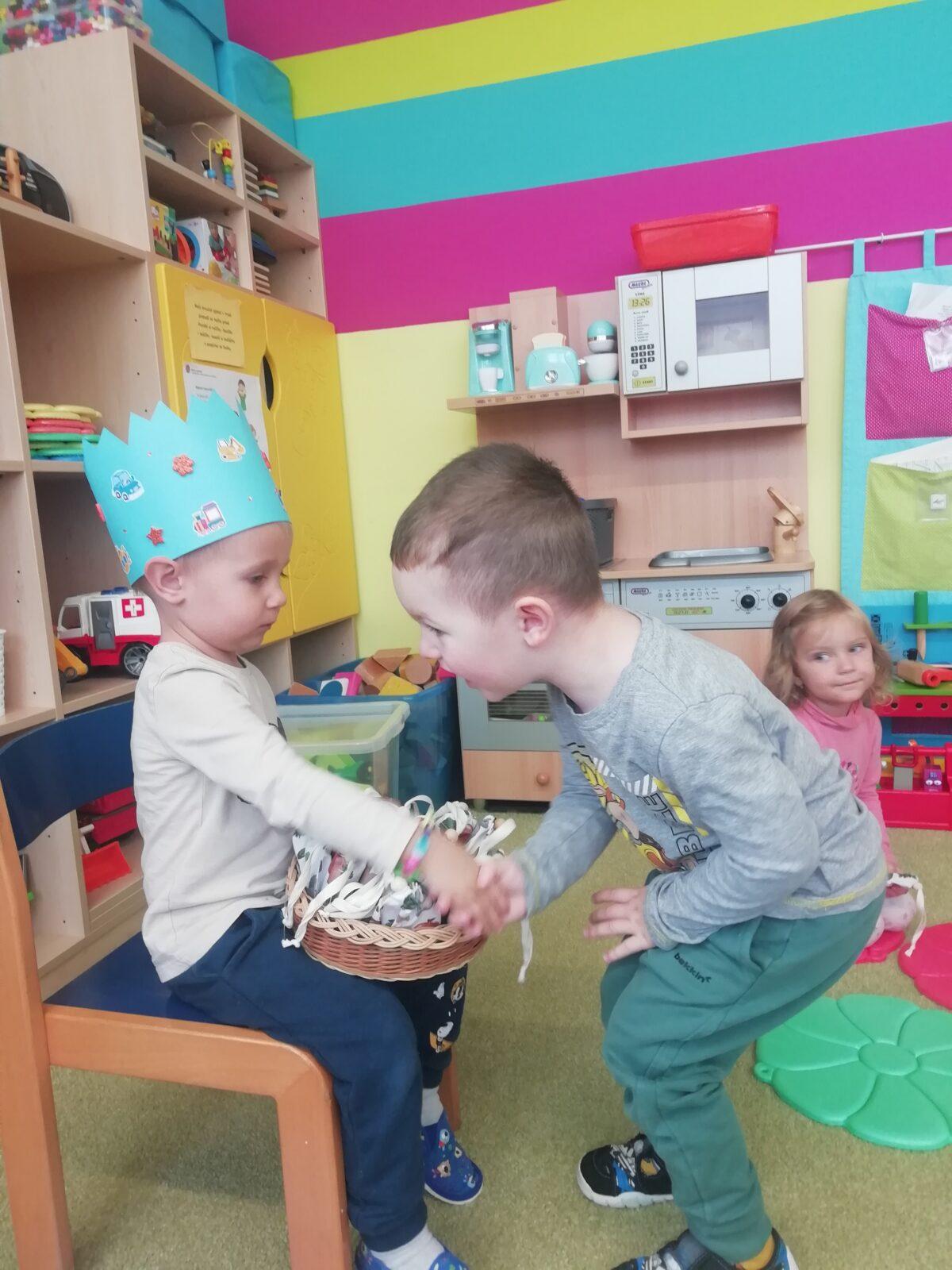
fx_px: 953
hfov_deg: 53.1
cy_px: 635
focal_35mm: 26
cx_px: 476
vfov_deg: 67.3
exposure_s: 1/33.3
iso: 80
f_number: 2.2
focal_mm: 3.46
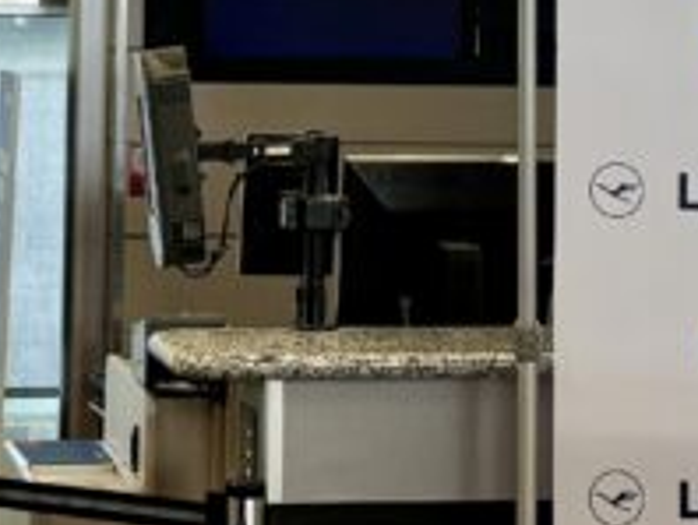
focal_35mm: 124
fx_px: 2503
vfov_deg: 11.6
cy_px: -190
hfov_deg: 15.8
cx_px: 226
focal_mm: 6.76
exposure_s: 1/60
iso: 100
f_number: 1.78
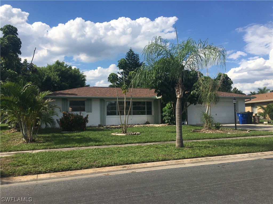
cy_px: 102
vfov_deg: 48.2
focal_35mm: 29
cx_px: 136
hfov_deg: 61.7
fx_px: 229
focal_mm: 4.15
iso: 25
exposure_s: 1/2024
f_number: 2.2
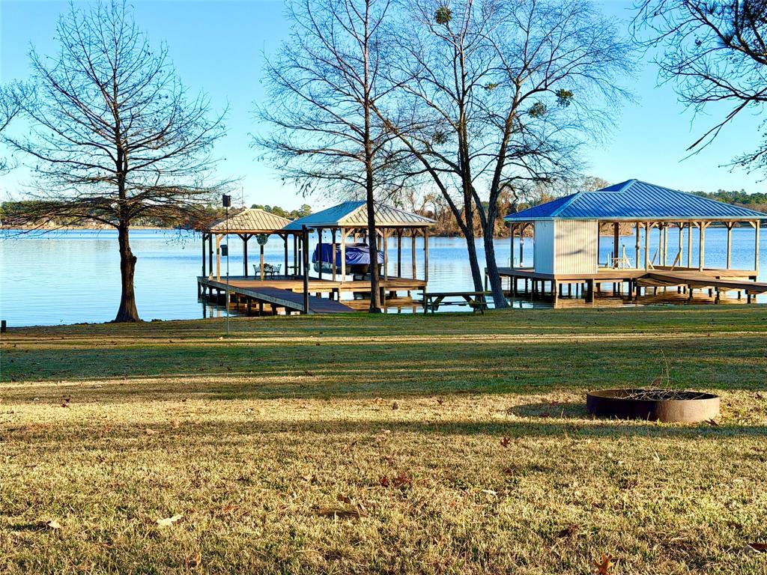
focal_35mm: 48
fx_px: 1064
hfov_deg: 39.7
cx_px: 384
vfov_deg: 30.3
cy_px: 288
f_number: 1.78
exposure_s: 1/3096
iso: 80
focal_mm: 6.76
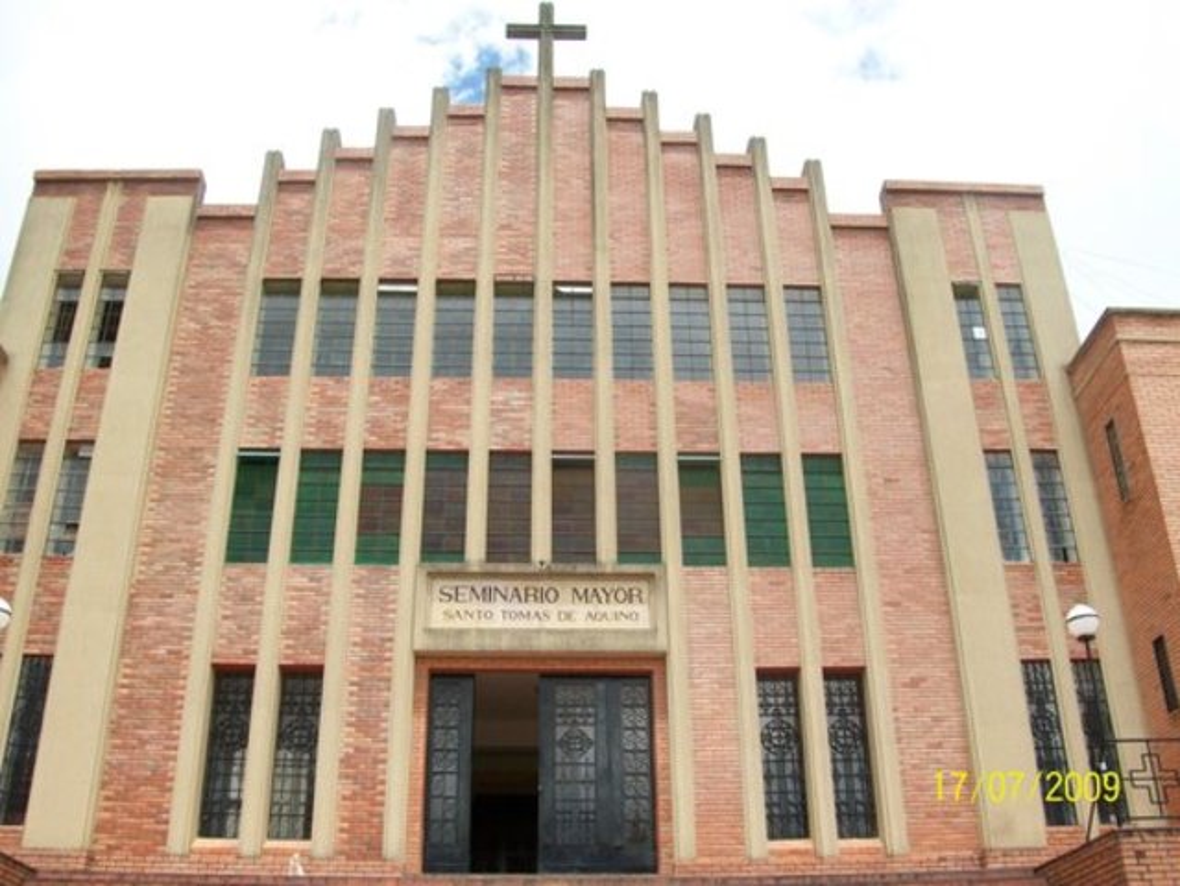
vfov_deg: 39.7
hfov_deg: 51.3
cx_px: 590
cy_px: 443
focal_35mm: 36
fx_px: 1228
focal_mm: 6
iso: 64
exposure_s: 1/320
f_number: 4.8
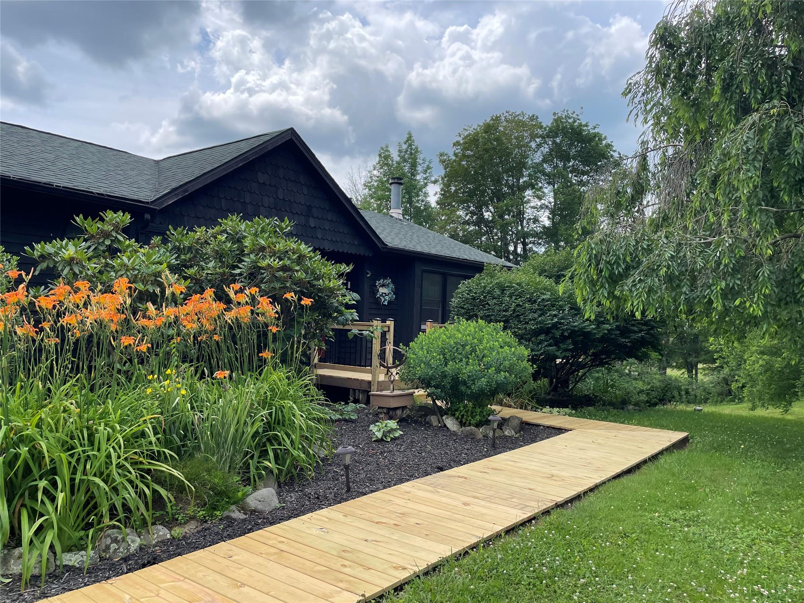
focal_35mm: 26
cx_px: 402
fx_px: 604
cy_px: 302
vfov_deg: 53.1
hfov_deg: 67.3
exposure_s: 1/2092
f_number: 1.6
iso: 32
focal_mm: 4.2
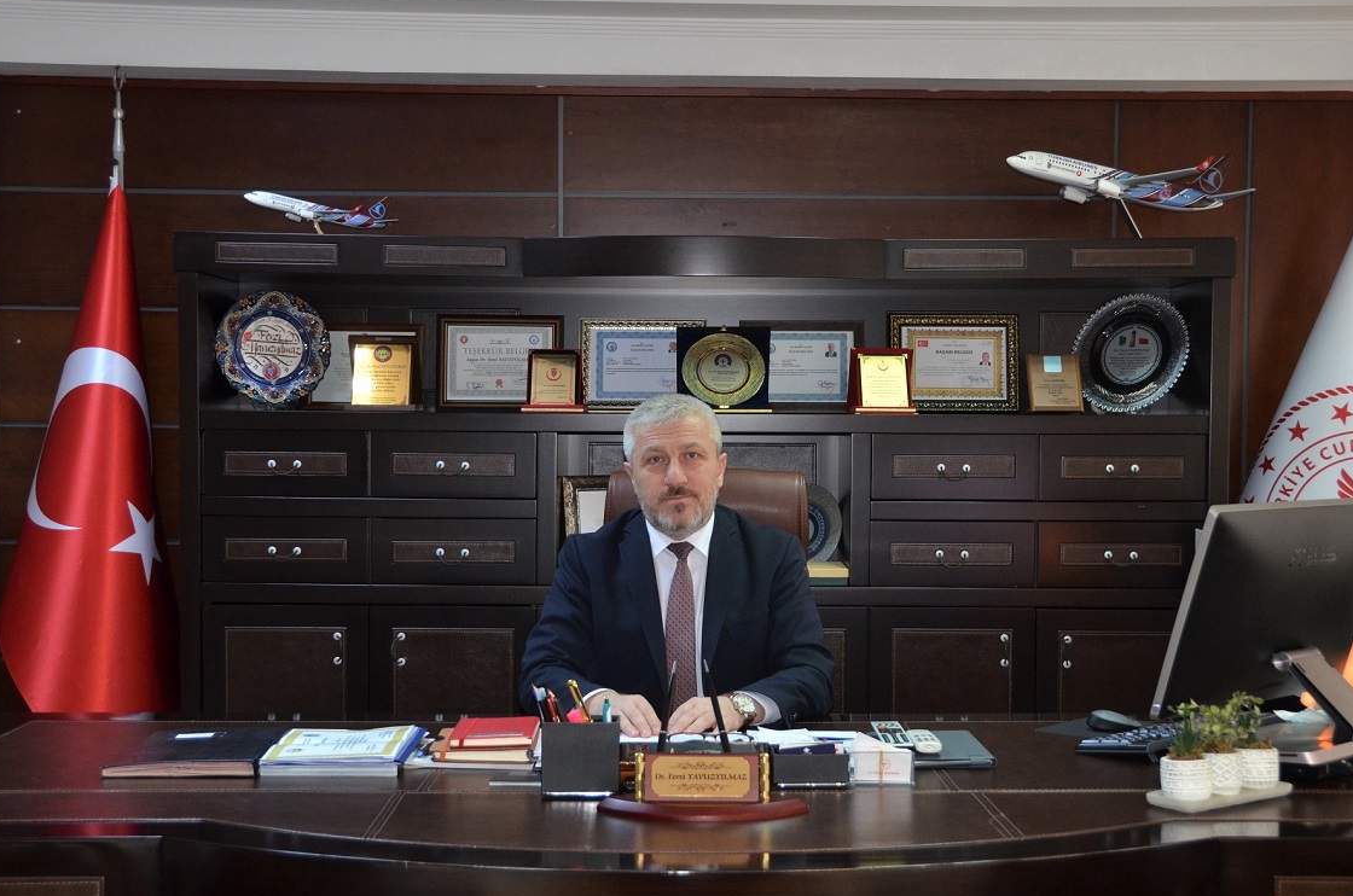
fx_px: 1688
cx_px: 708
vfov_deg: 29.7
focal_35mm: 45
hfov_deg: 43.7
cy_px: 463
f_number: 4
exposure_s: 1/60
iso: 800
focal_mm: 28
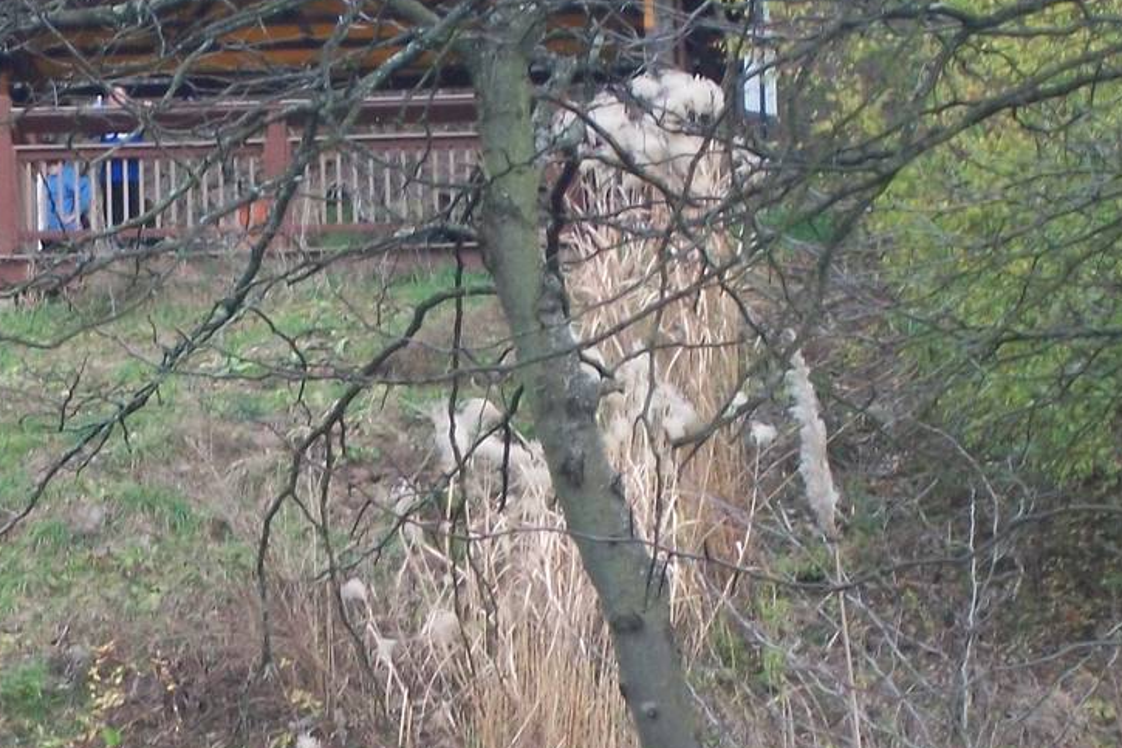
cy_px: 782
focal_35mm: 248
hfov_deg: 8.3
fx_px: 7727
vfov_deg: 5.5
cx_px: 299
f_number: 4.8
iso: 80
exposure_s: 1/100
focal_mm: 18
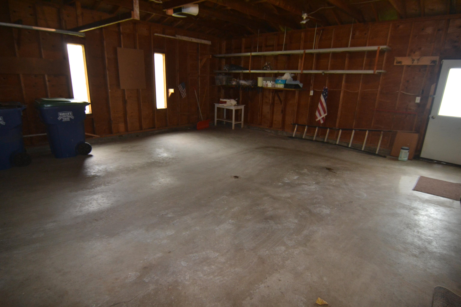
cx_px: 230
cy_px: 154
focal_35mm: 18
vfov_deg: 67.4
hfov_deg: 90.0
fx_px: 230
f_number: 4
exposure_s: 1/60
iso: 1100
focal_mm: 12
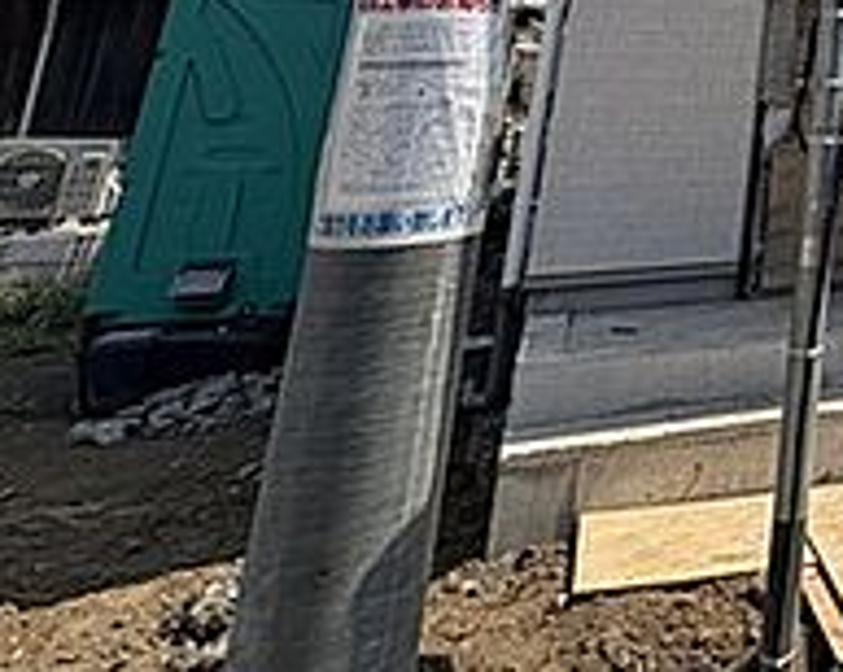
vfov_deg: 28.3
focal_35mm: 44
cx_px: 1214
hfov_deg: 29.2
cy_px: -194
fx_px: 1097
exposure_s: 1/1567
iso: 50
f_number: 2.2
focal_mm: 2.22
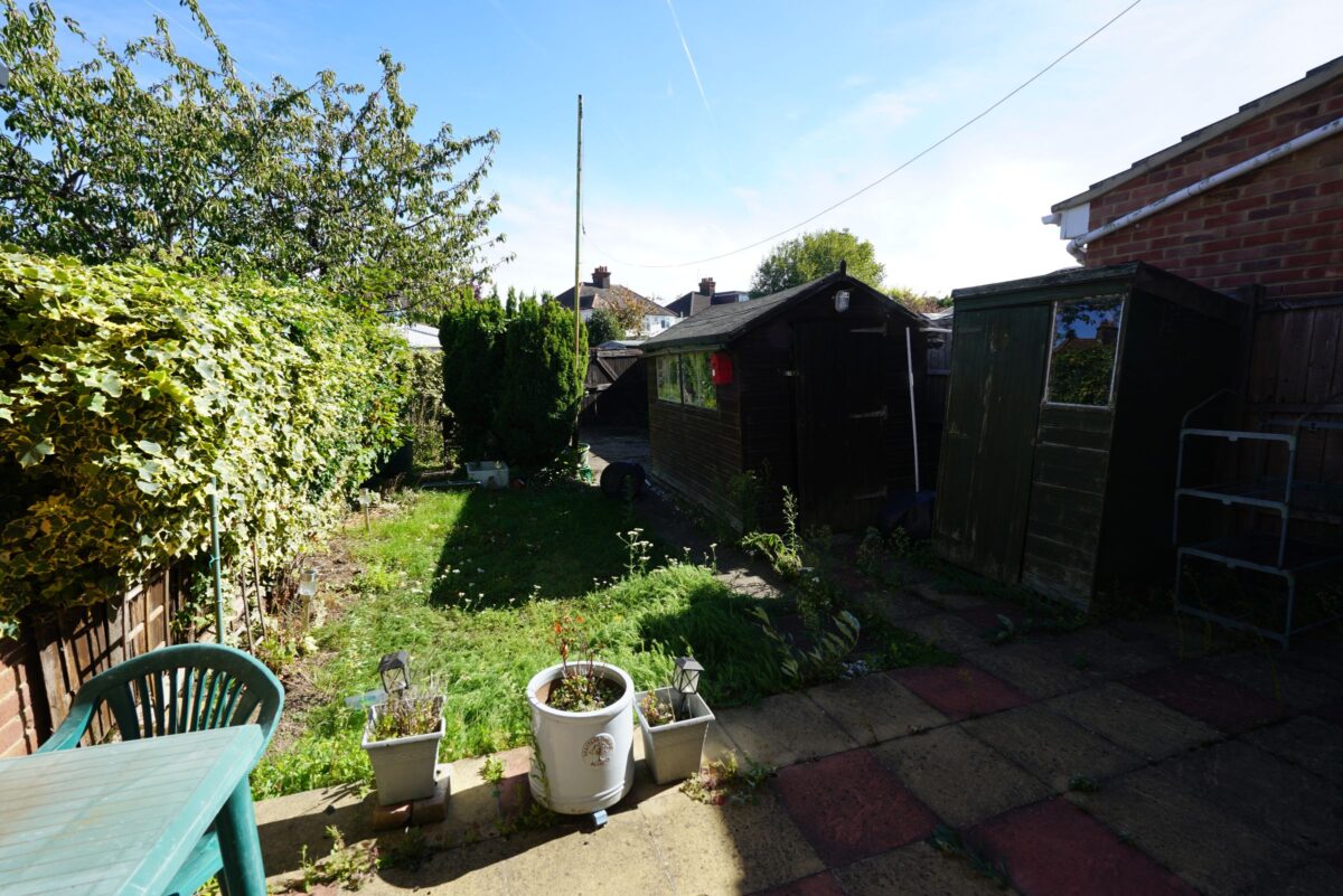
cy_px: 448
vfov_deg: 73.8
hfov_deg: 96.7
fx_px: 597
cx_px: 672
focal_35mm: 16
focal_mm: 16
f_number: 10
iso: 100
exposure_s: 1/80
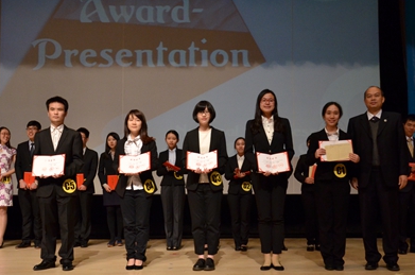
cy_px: 167
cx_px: 218
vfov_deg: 34.8
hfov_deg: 50.8
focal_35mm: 38
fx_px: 437
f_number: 5
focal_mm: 18
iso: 1000
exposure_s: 1/100
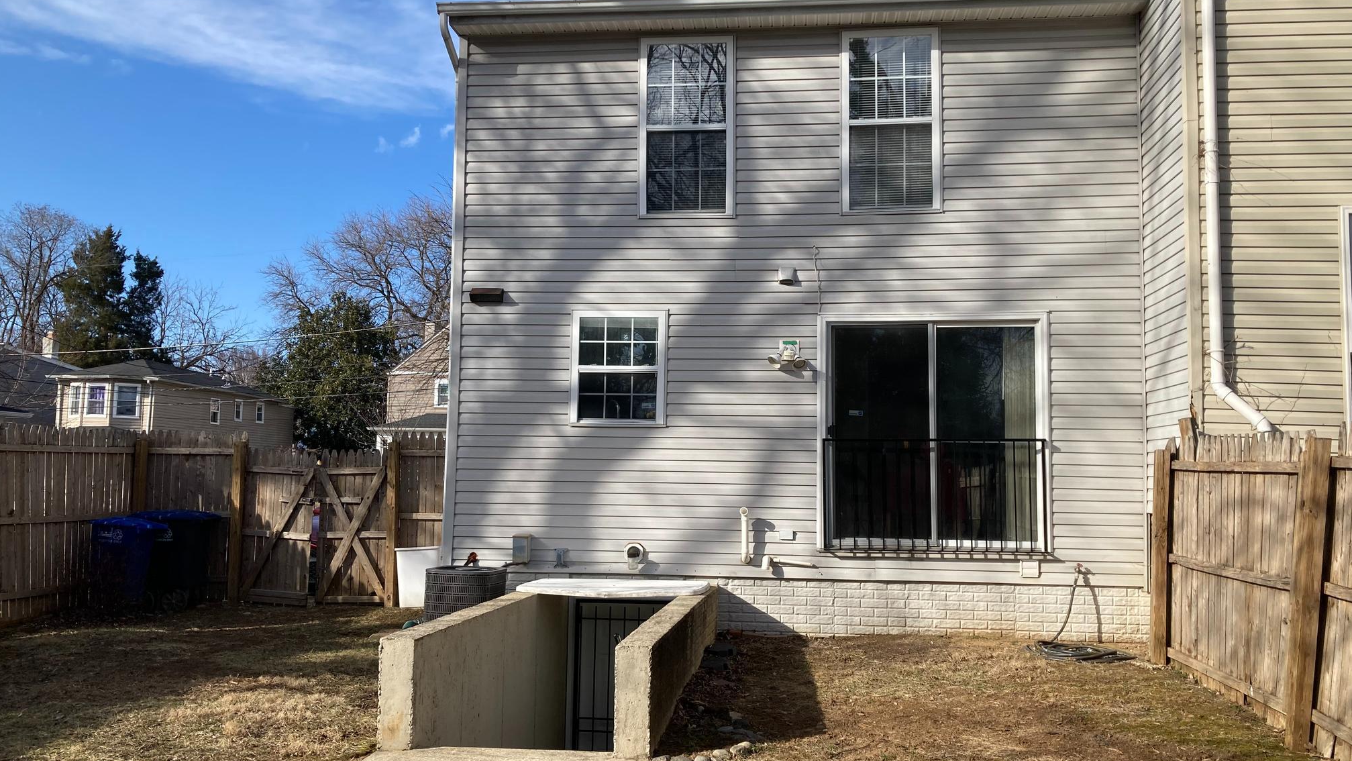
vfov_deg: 37.8
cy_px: 391
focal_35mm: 31
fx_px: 1111
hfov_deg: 62.6
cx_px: 683
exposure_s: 1/1600
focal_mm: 3.99
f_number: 1.8
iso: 20
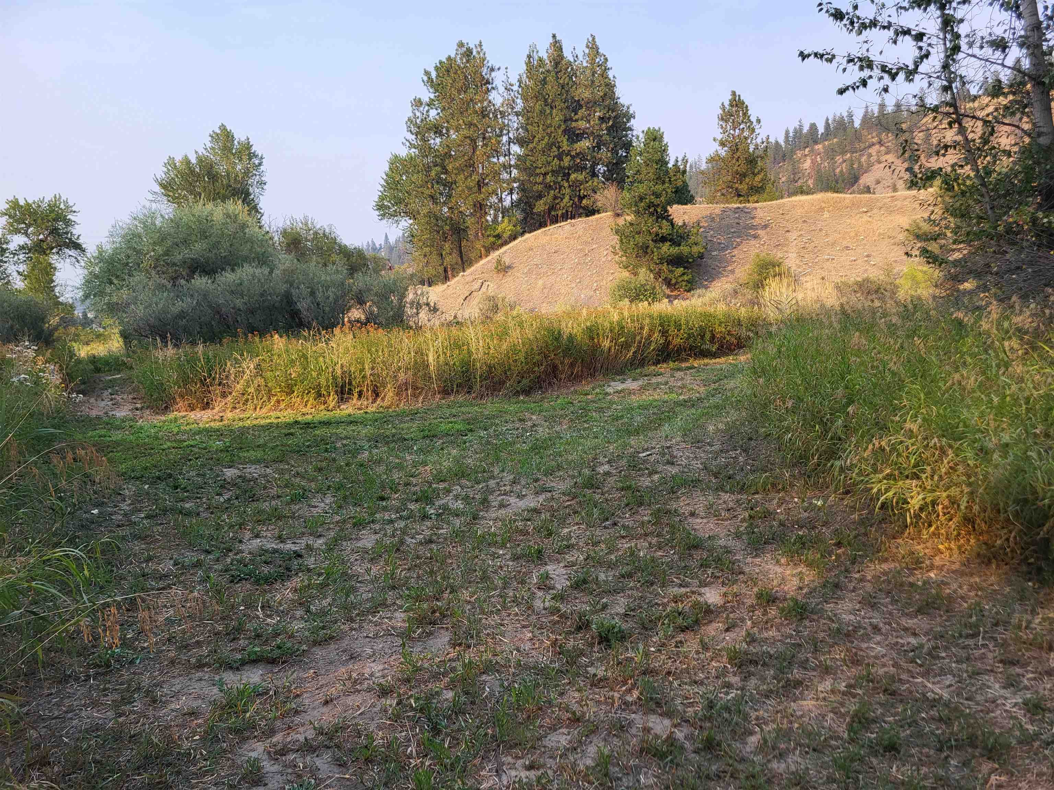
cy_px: 395
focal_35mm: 26
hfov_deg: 67.3
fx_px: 792
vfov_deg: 53.1
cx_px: 527
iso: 40
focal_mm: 5.4
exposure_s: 1/854
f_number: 1.8
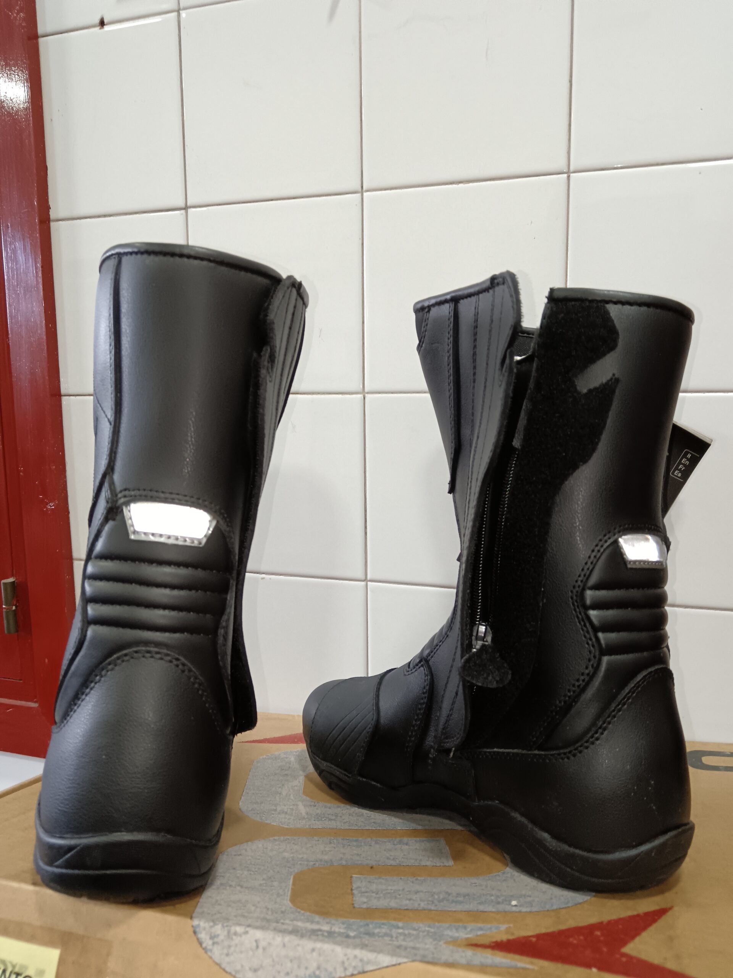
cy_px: 489
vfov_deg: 65.3
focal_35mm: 27
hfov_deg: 51.4
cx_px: 366
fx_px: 762
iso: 850
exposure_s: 1/25
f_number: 1.9
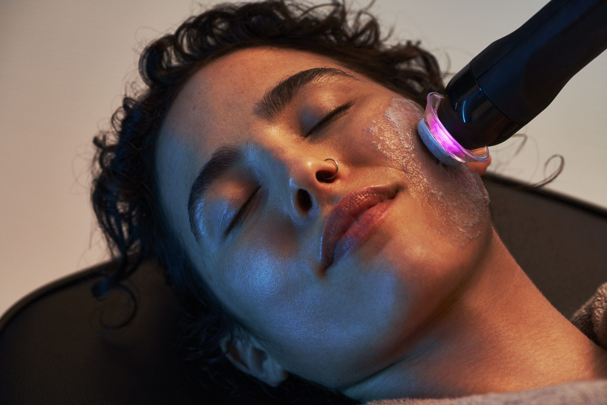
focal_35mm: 90
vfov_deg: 15.2
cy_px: 202
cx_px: 304
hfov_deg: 22.6
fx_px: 1517
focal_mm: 90
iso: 320
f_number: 6.3
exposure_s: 1/60
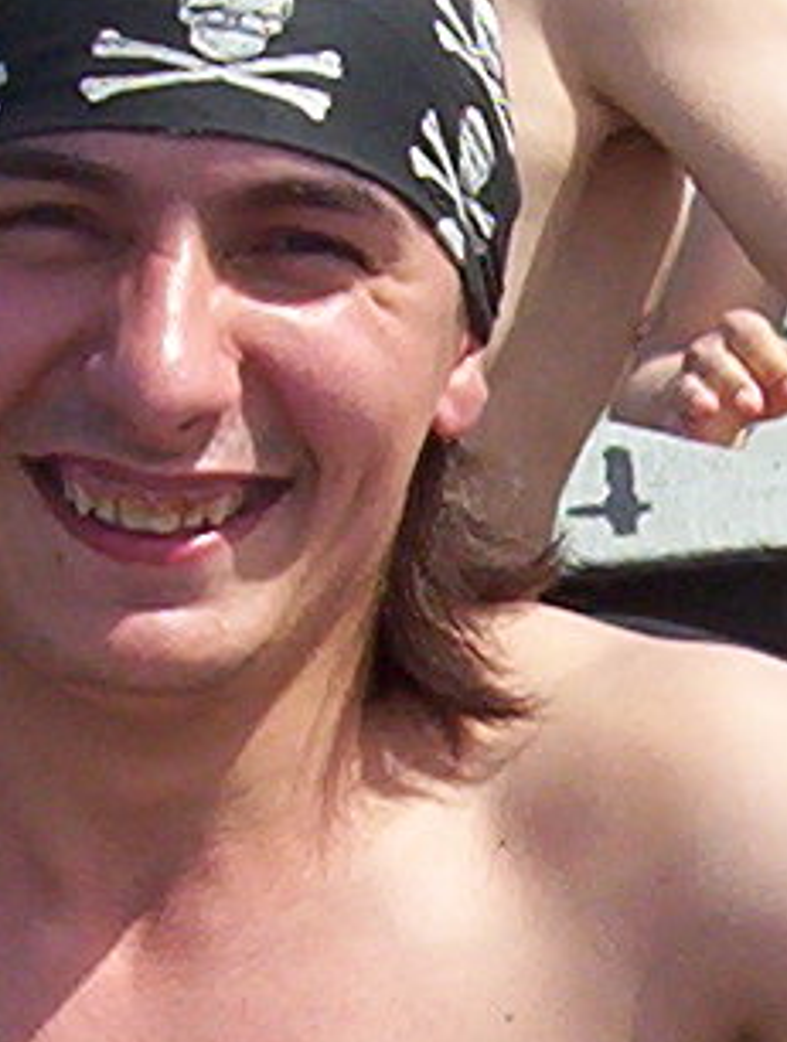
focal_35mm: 229
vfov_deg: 8.6
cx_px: 787
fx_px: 6913
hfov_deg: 6.5
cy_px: 1025
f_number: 5.17
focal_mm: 5.77
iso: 100
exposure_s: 1/711
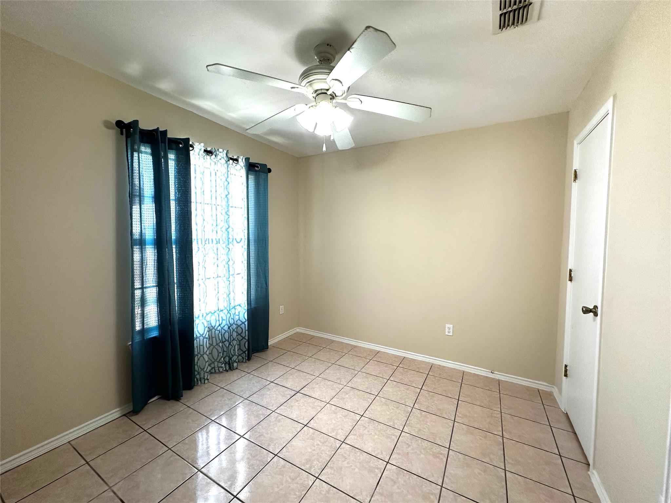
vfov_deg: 85.7
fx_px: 271
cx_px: 336
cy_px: 252
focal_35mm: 14
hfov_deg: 102.1
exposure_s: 1/120
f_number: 2.2
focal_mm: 2.22
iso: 100
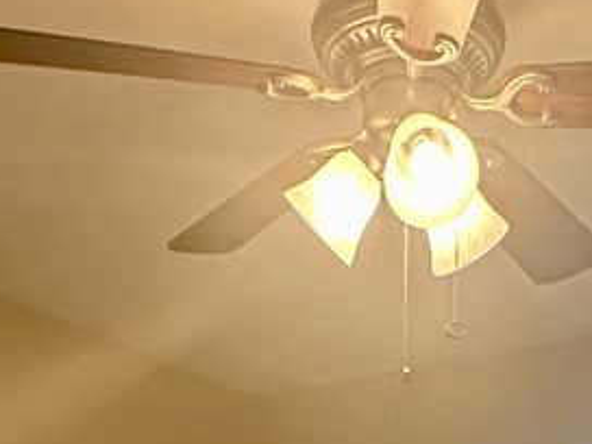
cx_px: 418
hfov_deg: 26.1
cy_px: 1025
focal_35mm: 74
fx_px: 1266
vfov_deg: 14.3
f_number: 2.2
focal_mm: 2.22
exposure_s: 1/120
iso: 200
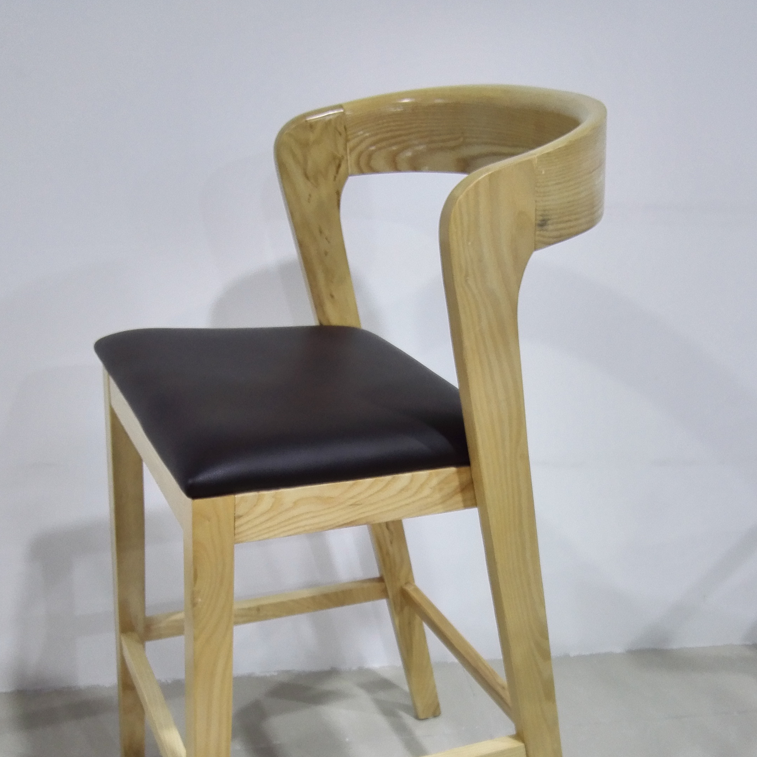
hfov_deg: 42.8
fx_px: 965
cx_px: 369
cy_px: 566
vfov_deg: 41.6
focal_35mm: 39
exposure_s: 1/33.4
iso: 125
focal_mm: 3.8
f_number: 2
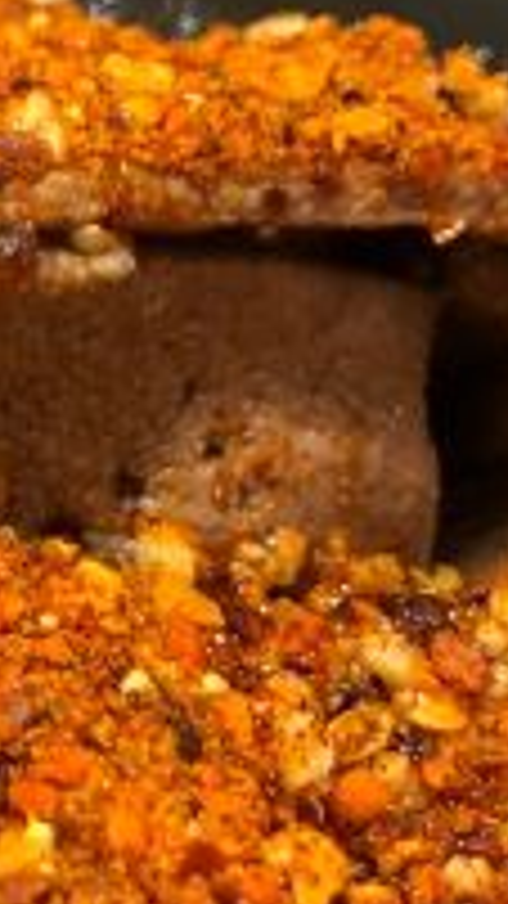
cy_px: 250
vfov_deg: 20.1
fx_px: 2539
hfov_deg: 10.7
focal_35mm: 106
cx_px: -414
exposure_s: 1/17
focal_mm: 3.99
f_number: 1.8
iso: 40
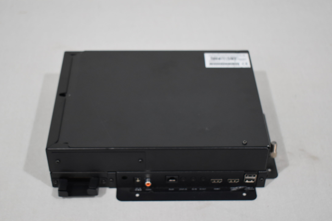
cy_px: 123
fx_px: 553
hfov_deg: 33.4
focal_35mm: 60
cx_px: 163
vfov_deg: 22.6
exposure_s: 1/160
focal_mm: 34
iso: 800
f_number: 4.5
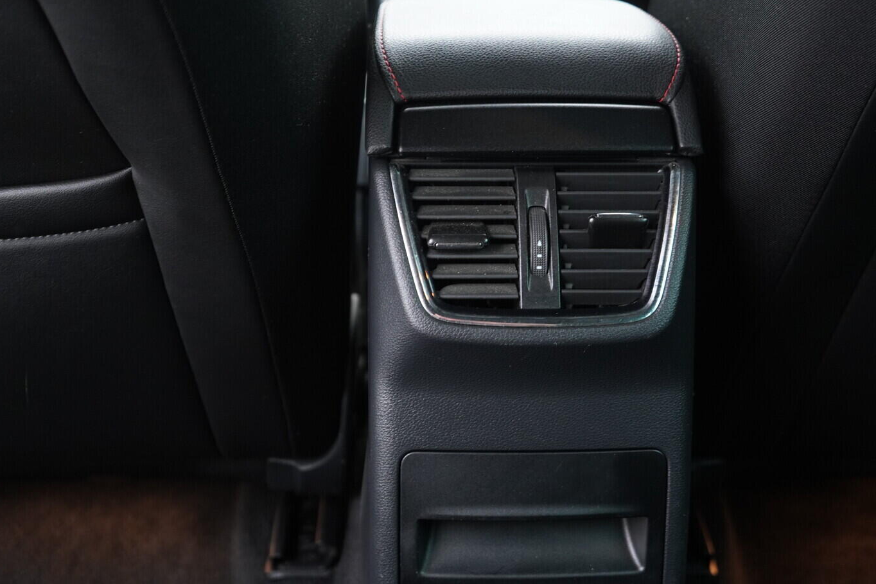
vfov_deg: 35.0
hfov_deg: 50.7
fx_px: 924
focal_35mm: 38
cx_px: 434
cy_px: 292
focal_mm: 24
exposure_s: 1/40
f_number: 2.8
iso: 800
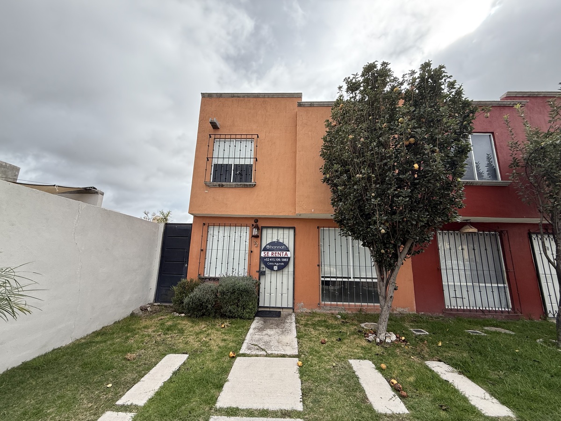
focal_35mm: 14
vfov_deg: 85.7
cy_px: 210
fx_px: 227
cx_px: 280
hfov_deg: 102.1
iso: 64
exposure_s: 1/701
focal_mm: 2.22
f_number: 2.2
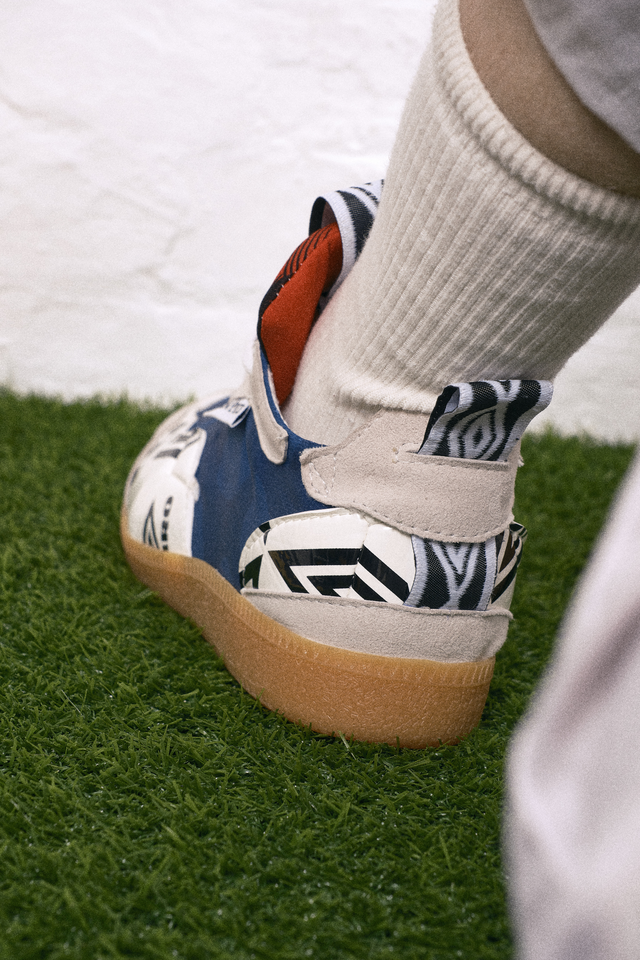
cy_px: 480
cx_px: 320
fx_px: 2000
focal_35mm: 75
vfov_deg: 27.0
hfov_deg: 18.2
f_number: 7.1
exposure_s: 1/160
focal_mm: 50
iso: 125
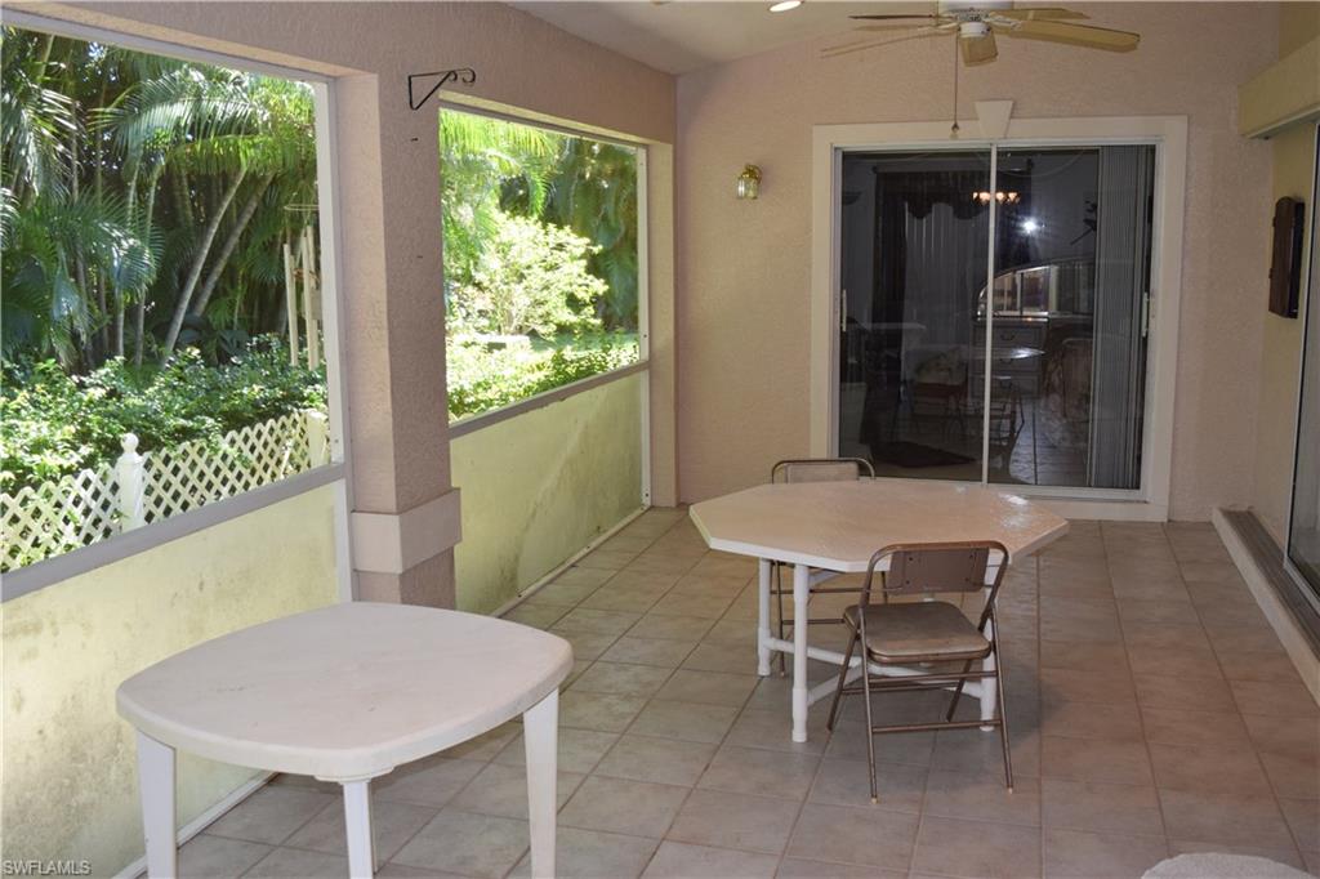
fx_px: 1265
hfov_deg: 55.1
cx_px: 660
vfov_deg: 38.3
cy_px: 440
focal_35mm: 34
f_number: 5.6
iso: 720
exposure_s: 1/125
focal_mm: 23
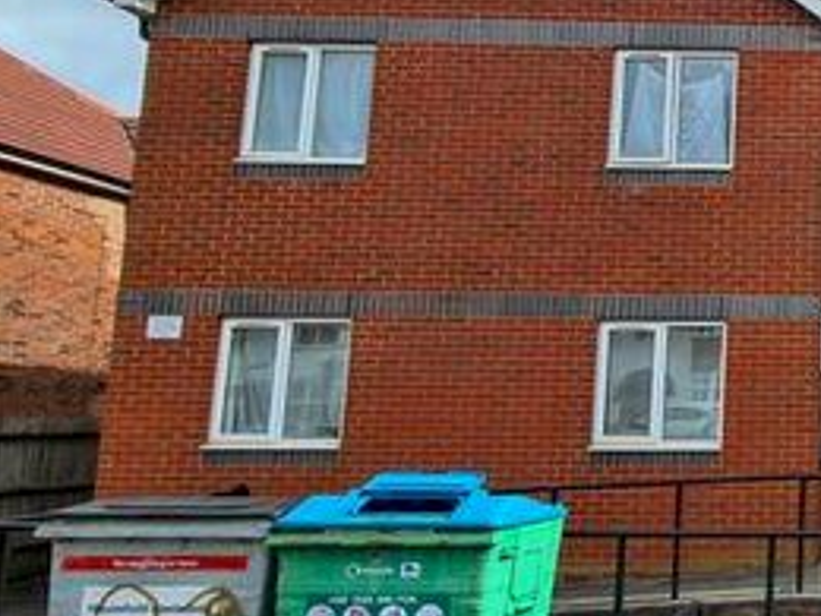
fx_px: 830
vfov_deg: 40.7
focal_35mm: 35
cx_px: 1001
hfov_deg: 38.1
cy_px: 286
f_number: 2.2
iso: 50
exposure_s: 1/974
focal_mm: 2.2
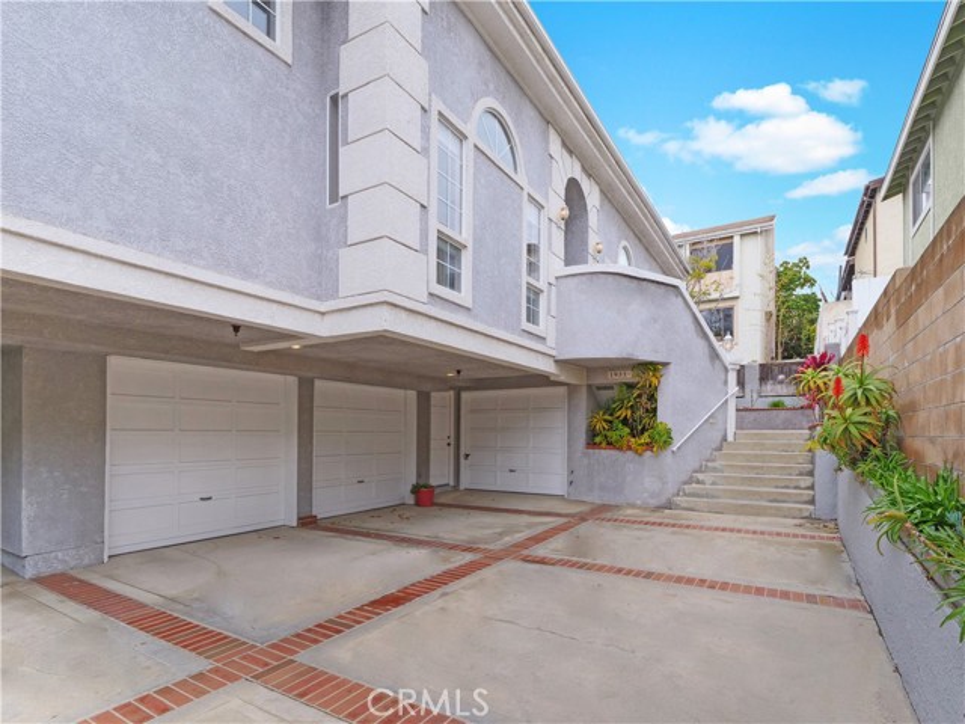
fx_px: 446
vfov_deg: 78.1
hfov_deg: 94.5
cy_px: 362
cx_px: 482
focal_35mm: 16
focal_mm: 8
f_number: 8
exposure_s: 1/100
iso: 320
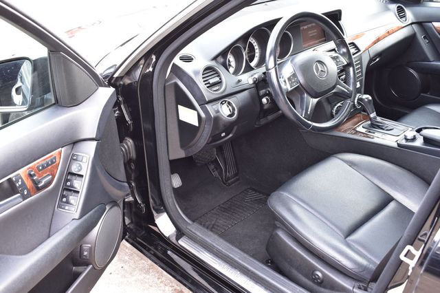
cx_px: 220
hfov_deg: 51.3
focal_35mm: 38
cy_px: 146
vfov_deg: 35.5
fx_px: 458
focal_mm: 25
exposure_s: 1/25
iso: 400
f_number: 7.1
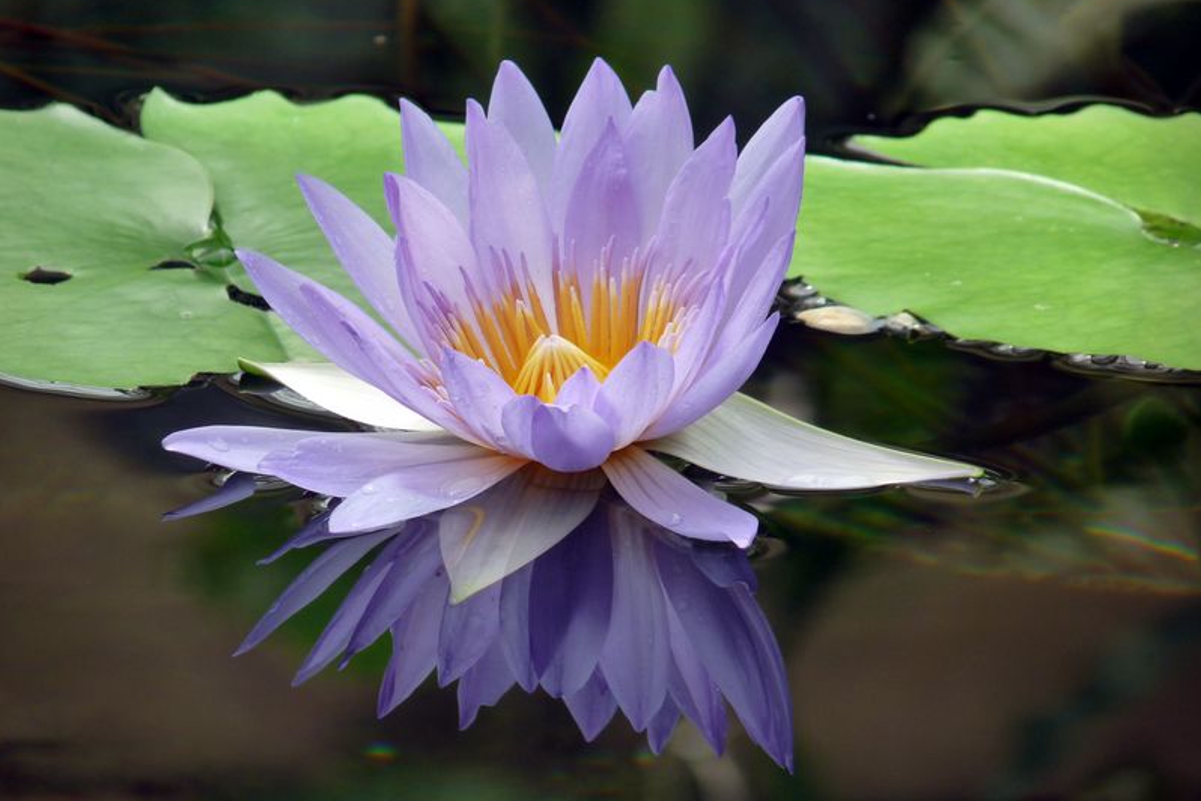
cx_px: 600
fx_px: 16913
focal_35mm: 507
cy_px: 410
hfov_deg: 4.1
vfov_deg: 2.7
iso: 160
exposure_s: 1/160
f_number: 4.4
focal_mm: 86.4
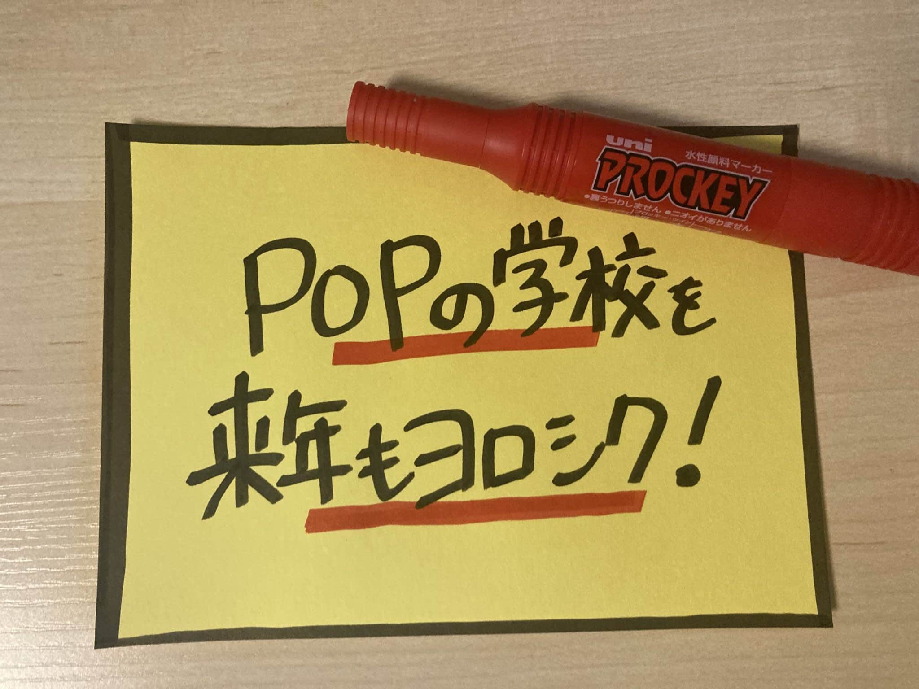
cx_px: 460
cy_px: 344
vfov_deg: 49.7
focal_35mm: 28
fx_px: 743
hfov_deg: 63.4
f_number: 1.8
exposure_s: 1/54
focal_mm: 3.99
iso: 320
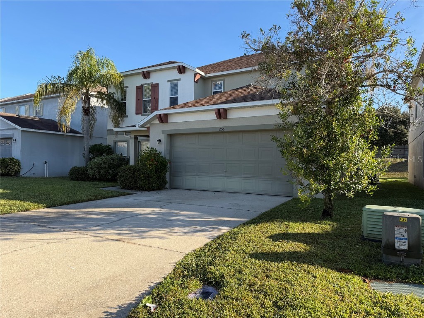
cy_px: 159
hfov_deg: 71.6
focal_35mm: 24
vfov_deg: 56.8
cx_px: 212
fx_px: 294
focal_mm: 6.76
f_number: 1.78
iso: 80
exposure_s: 1/1585
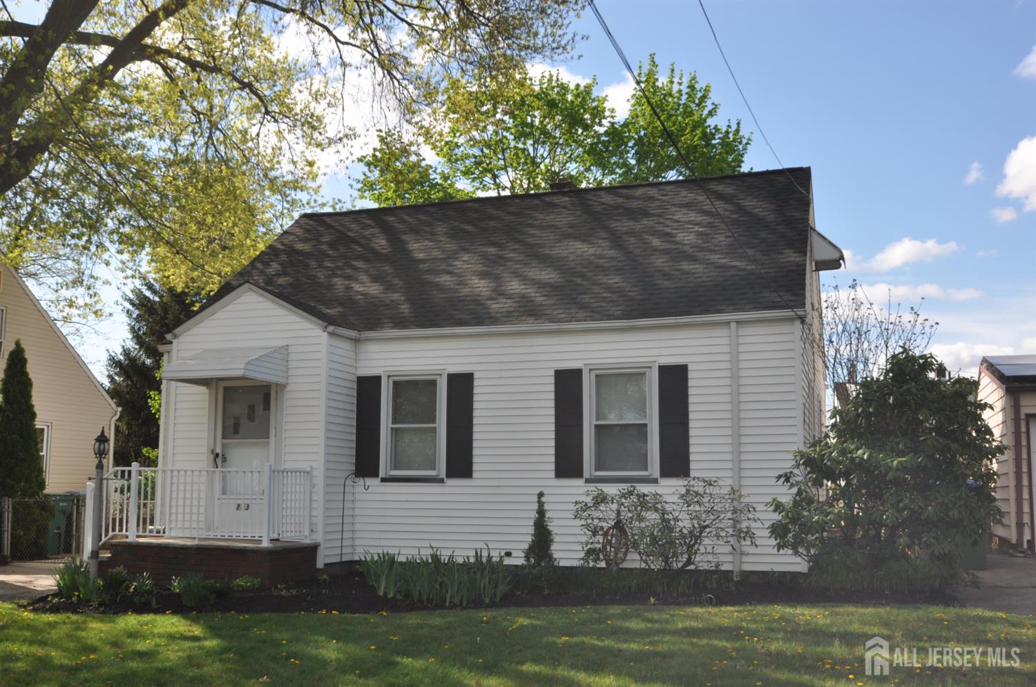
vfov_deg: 36.8
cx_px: 518
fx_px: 1034
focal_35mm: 36
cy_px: 344
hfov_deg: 53.2
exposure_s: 1/200
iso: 200
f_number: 11
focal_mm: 24
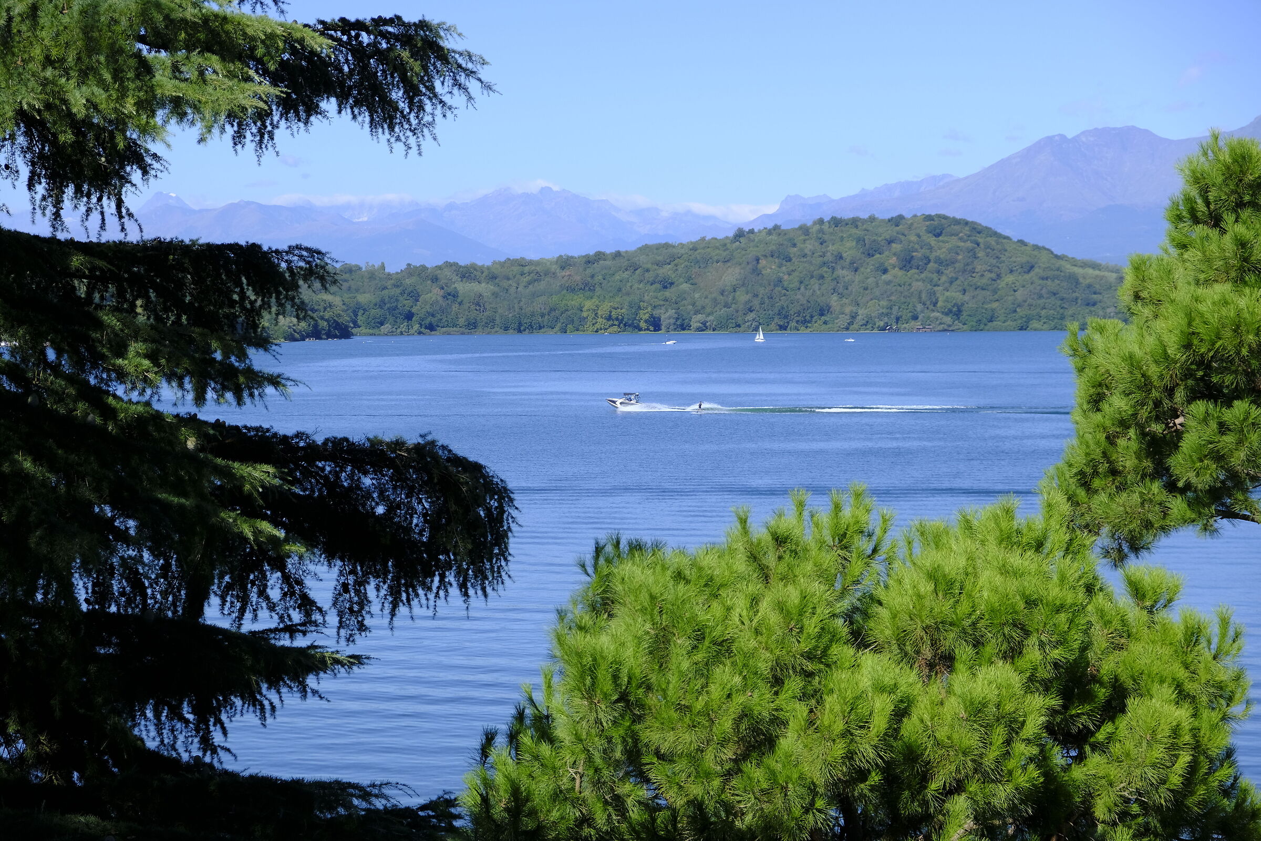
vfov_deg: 16.5
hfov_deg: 24.5
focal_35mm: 83
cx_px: 630
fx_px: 2907
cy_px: 420
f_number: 5.6
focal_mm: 55
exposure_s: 1/1100
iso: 320
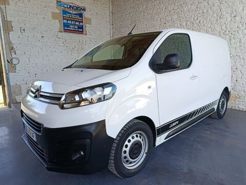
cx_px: 123
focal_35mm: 24
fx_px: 171
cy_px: 92
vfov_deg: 56.8
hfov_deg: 71.6
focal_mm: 5.24
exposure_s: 1/100
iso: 57
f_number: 1.7
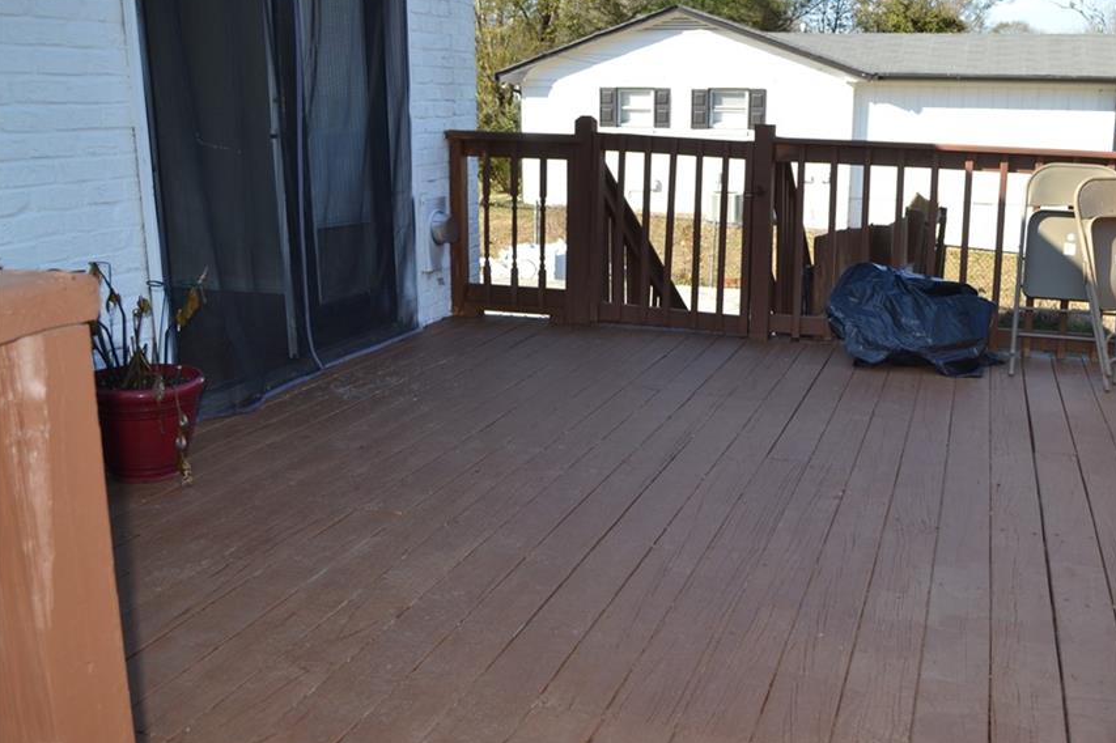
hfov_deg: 52.8
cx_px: 663
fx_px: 1116
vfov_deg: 36.8
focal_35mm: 36
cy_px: 386
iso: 100
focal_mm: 20
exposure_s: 1/200
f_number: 5
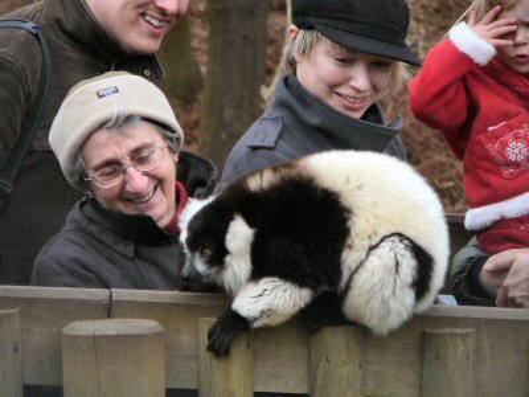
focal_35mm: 350
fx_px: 5349
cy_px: 198
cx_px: 264
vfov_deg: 4.2
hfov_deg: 5.7
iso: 125
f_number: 4.2
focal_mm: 52
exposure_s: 1/125
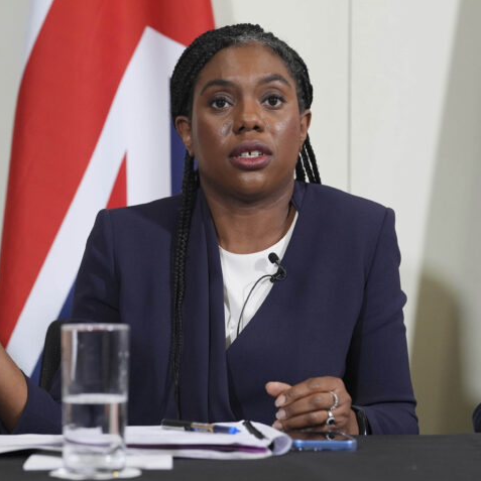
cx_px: 199
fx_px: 1997
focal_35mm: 127
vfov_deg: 13.7
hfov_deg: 13.7
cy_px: 241
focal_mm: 99
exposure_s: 1/400
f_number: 4.5
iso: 2500
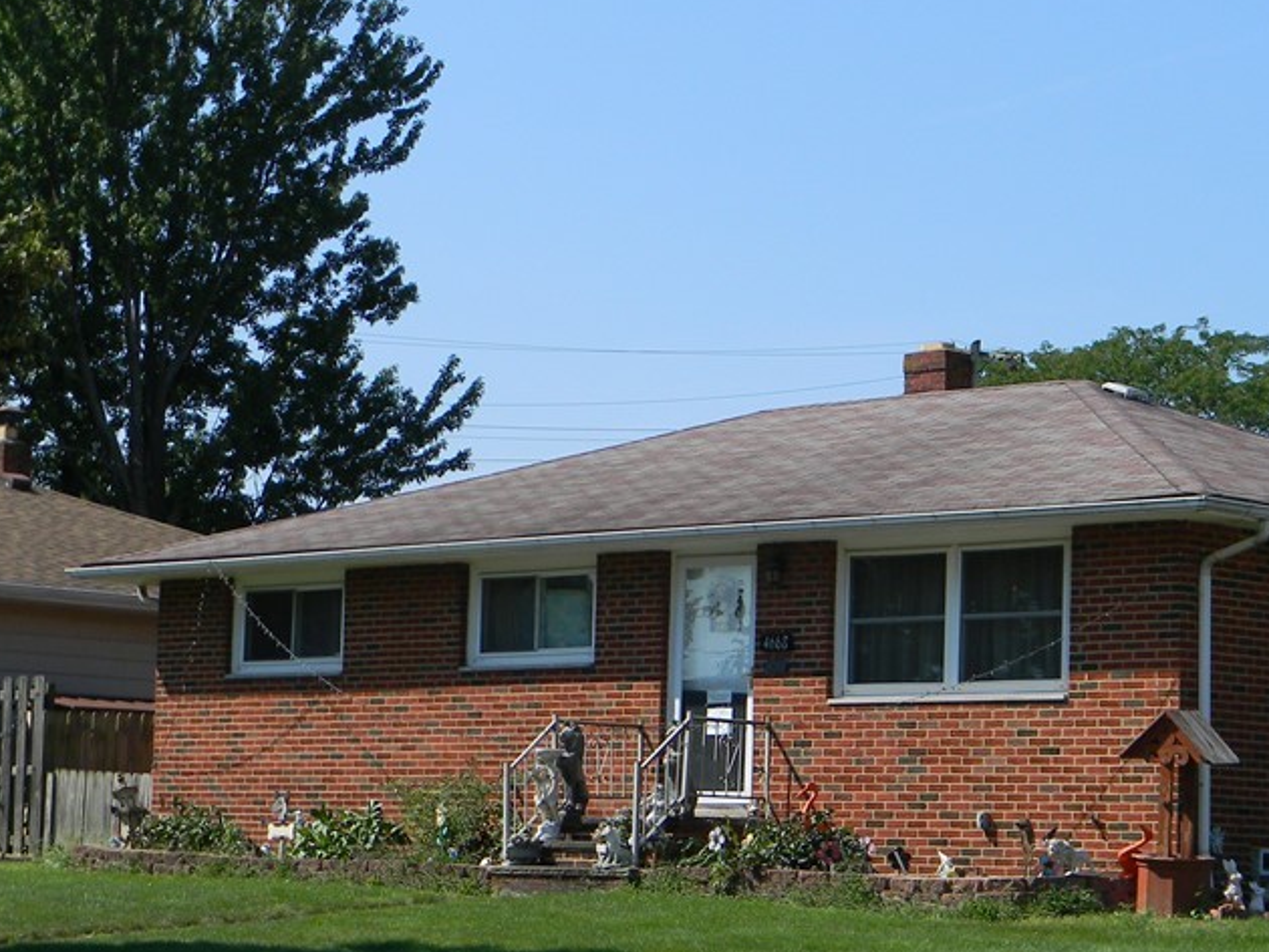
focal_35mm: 91
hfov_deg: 21.5
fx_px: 3337
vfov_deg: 16.2
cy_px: 580
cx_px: 773
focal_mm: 10.1
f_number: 4.1
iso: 80
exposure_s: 1/617
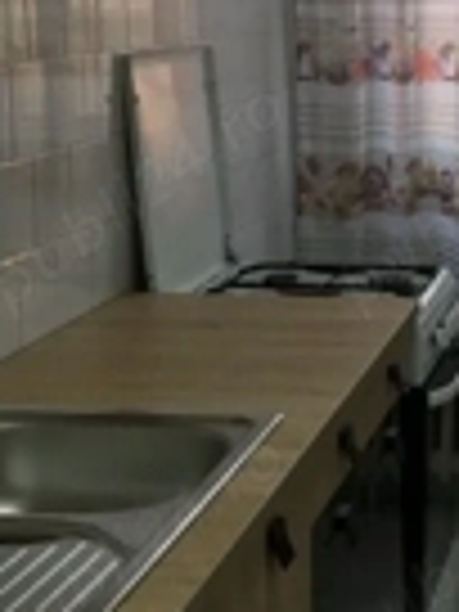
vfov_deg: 23.0
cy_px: 252
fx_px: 1503
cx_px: 576
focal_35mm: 85
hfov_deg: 16.5
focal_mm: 4.15
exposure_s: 1/33
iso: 50
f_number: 2.2
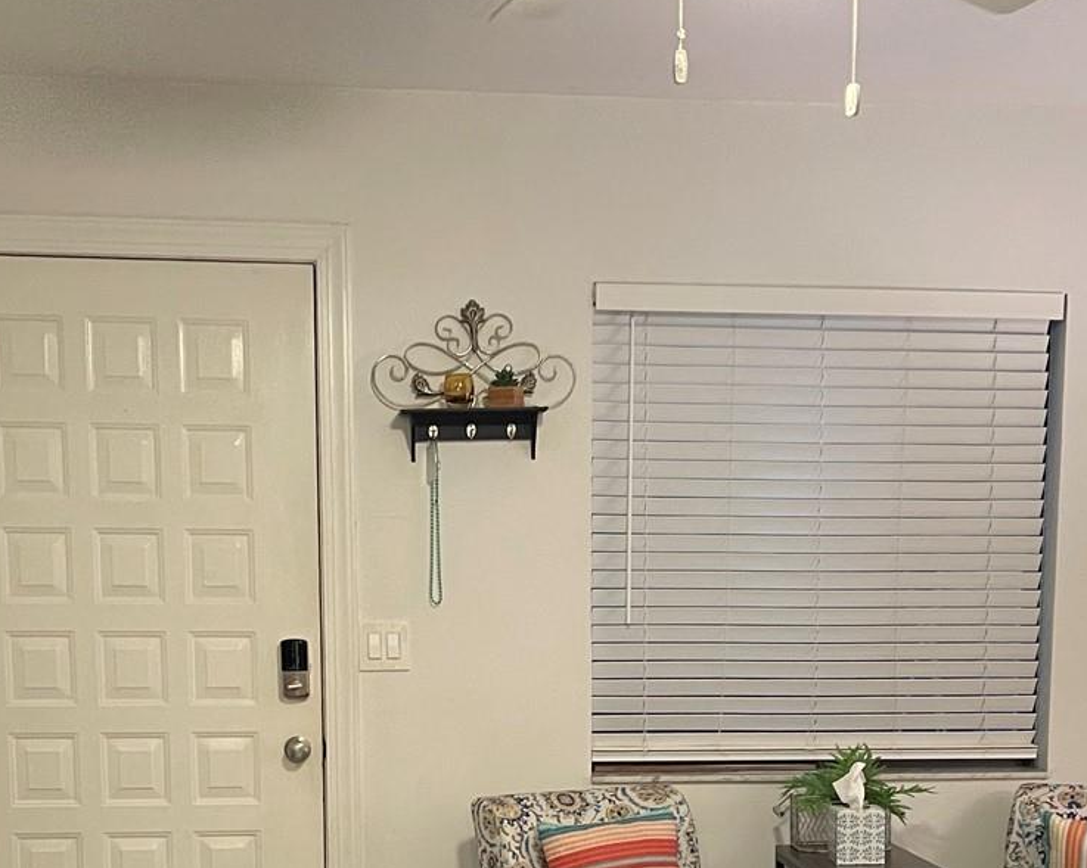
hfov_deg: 35.4
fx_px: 1704
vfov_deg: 27.5
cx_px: 572
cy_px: 793
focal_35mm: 53
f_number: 1.6
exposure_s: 1/60
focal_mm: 5.1
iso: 400
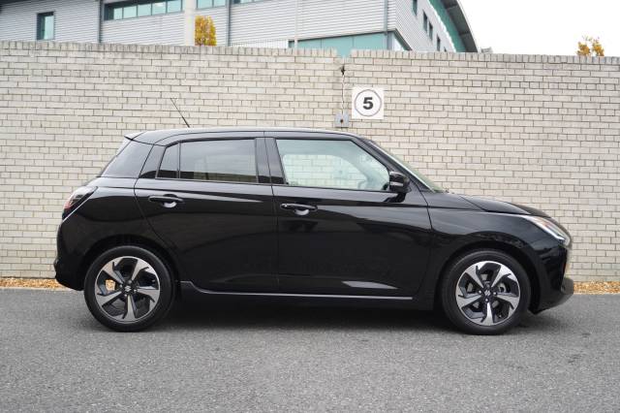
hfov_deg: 55.1
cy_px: 206
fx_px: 594
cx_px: 310
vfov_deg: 38.3
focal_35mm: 34
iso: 320
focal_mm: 23
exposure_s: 1/160
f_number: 4
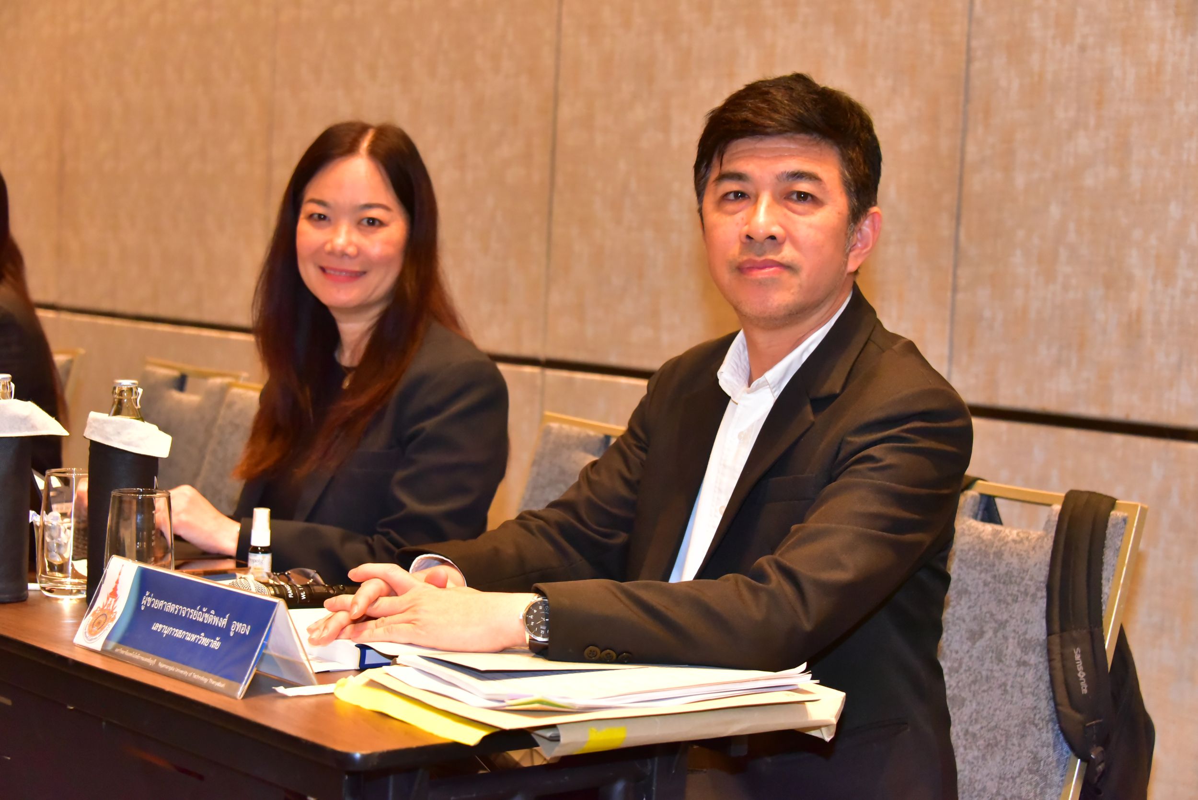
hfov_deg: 30.9
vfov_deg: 20.9
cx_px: 599
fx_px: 2164
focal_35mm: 65
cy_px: 400
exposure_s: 1/200
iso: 10000
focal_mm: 65
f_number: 5.6
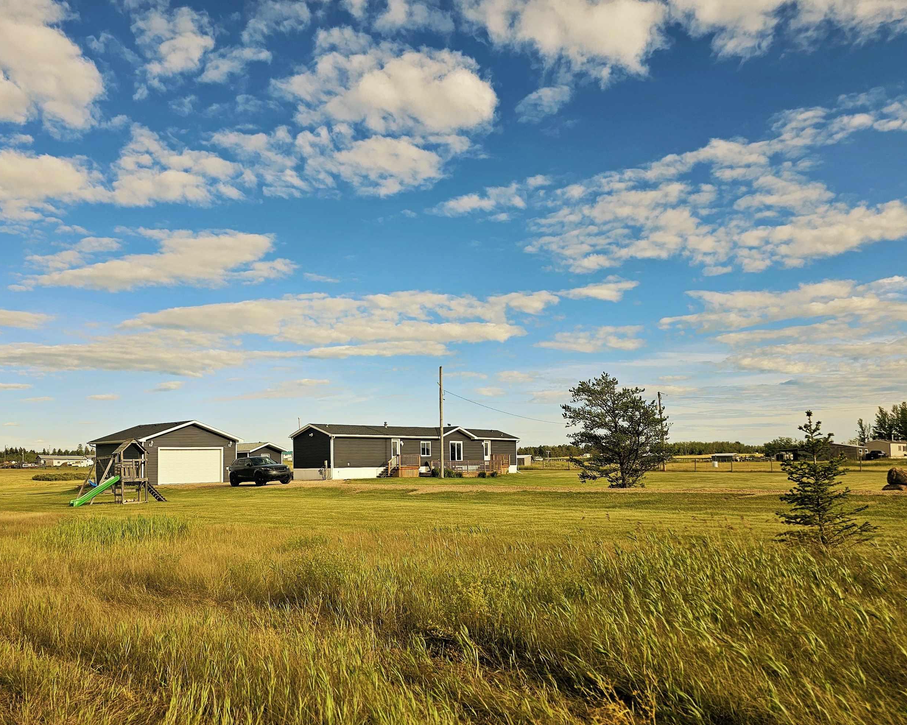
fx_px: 752
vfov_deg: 51.4
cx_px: 368
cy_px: 412
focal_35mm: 28
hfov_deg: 61.7
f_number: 1.7
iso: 10
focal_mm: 6.3
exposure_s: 1/1055
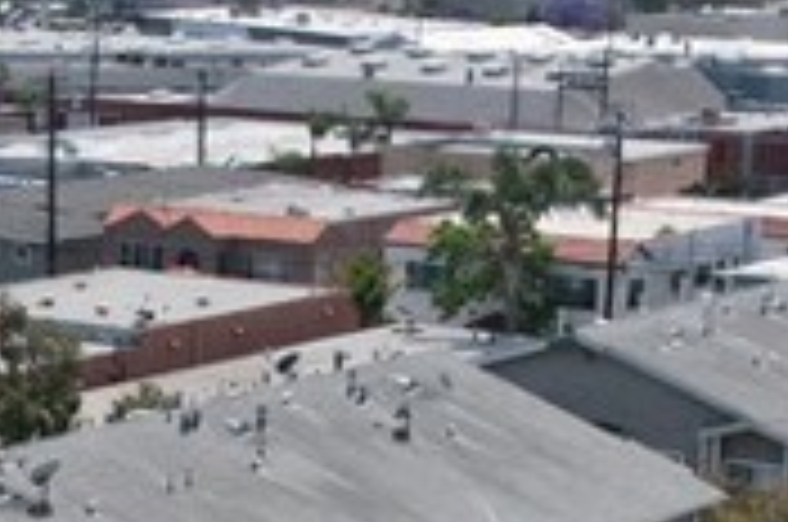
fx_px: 2818
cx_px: 176
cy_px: 664
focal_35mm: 129
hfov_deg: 15.8
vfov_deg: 10.4
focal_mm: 8.38
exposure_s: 1/2000
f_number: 2.8
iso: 100
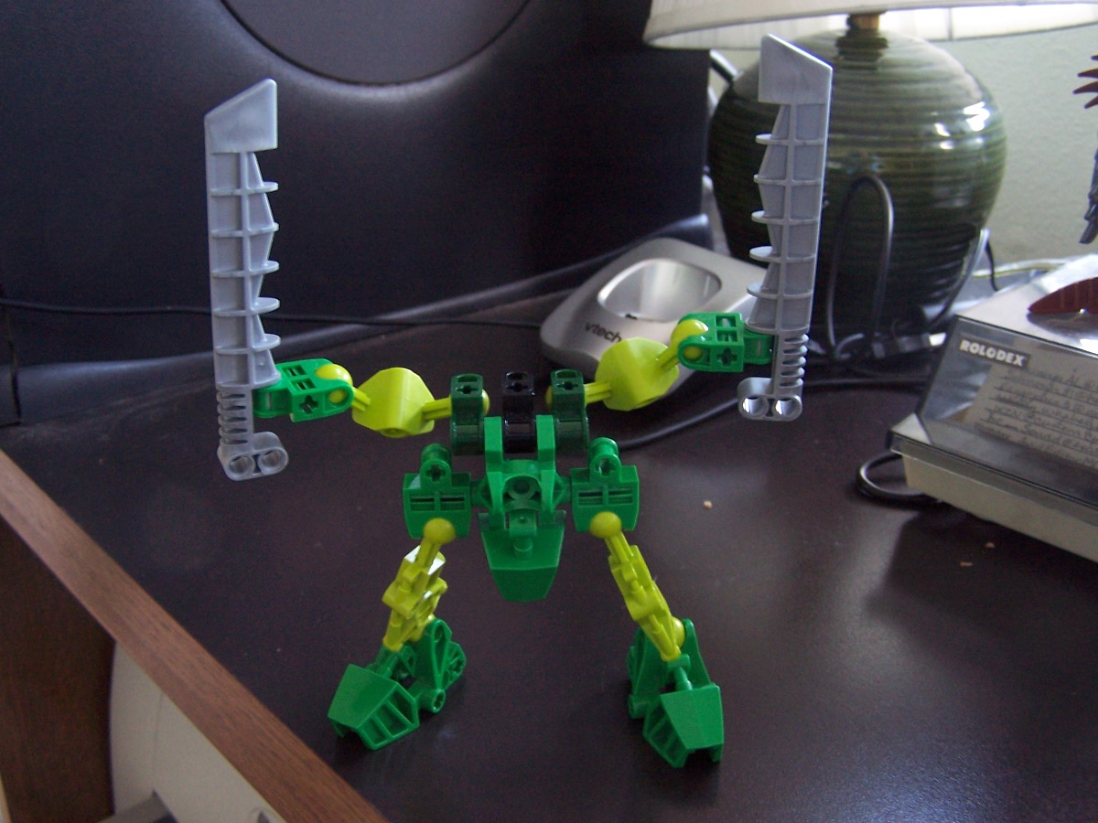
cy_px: 412
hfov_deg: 49.0
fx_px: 1205
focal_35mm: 38
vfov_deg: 37.7
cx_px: 549
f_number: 2.8
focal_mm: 6.3
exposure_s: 1/6
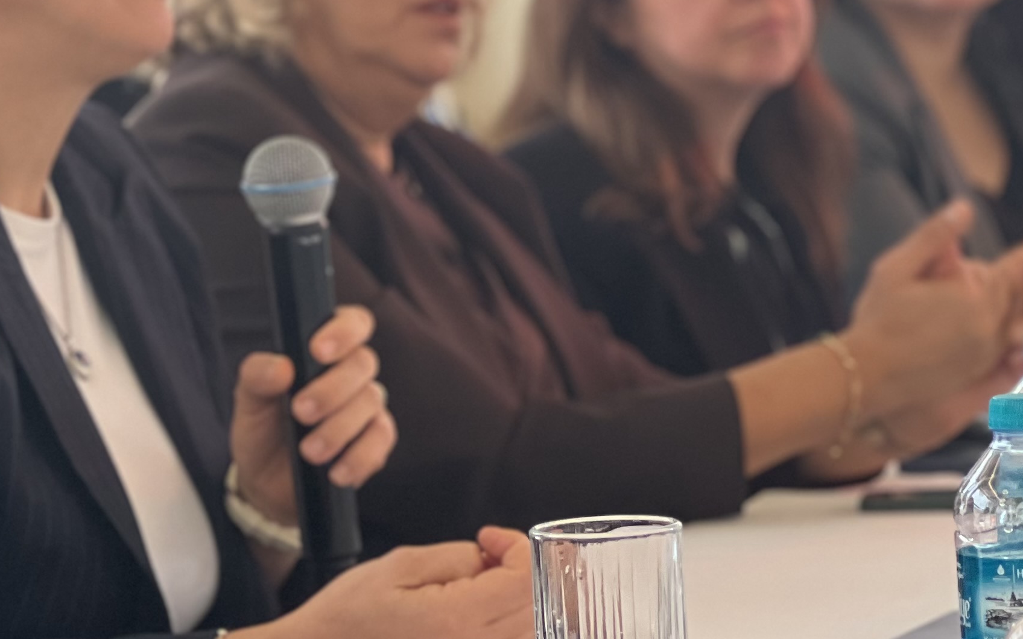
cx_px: 216
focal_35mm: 194
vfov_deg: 6.8
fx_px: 5409
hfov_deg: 10.8
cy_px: 124
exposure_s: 1/33
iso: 100
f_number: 2.8
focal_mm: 9
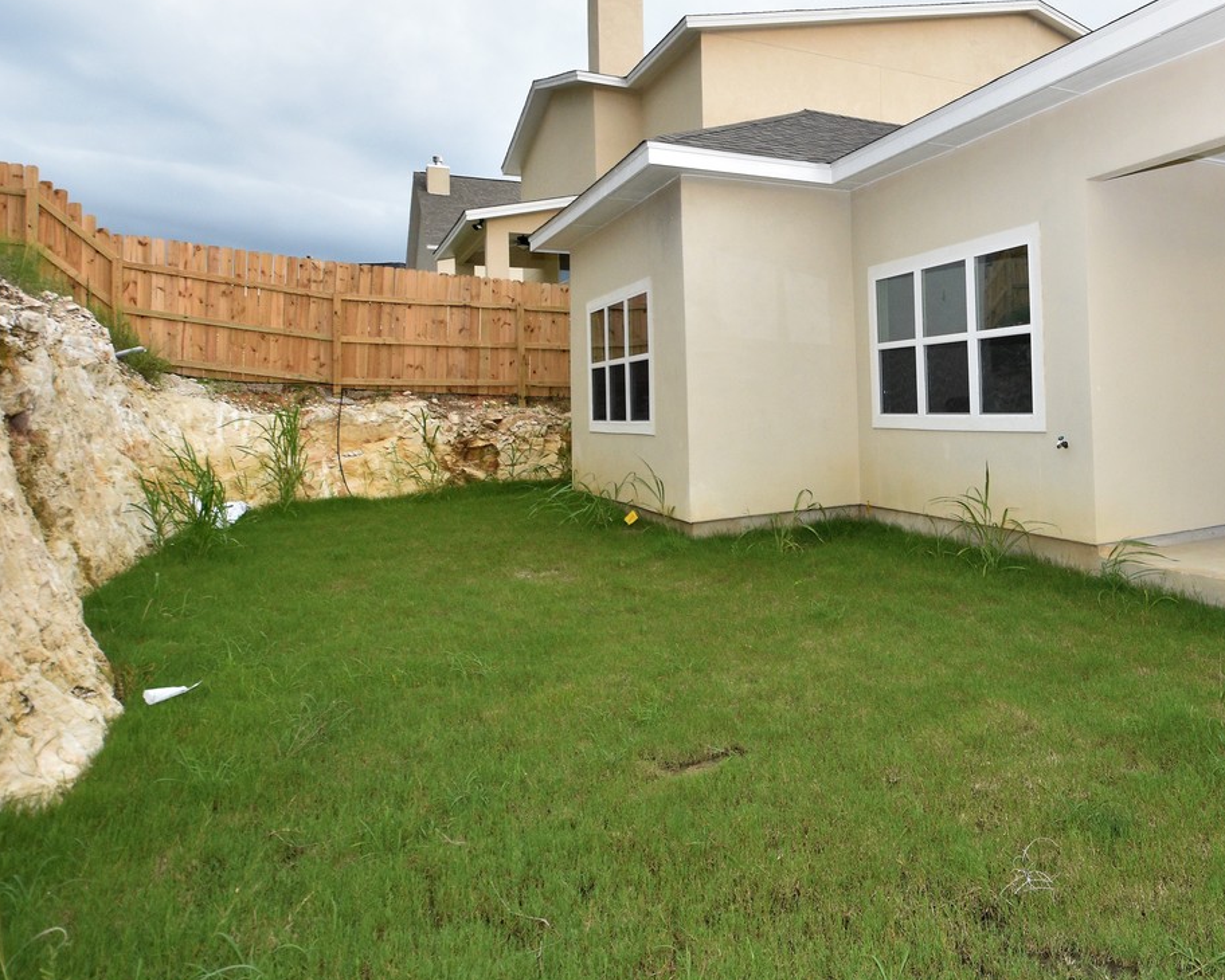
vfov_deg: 55.9
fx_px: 907
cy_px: 348
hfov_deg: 62.4
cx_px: 979
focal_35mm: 25
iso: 800
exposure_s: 1/200
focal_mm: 10
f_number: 5
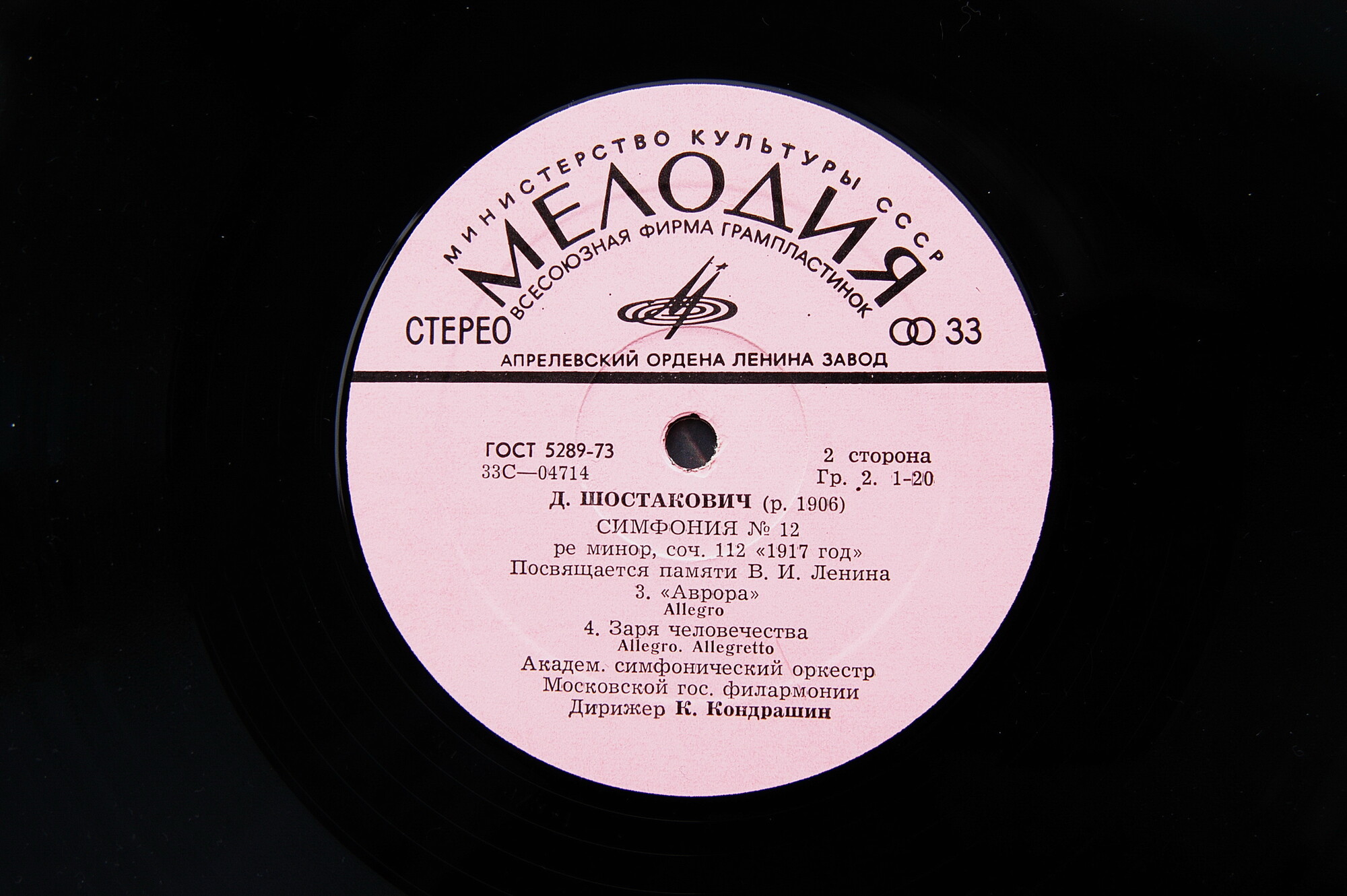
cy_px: 448
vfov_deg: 25.7
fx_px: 1963
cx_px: 674
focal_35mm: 52
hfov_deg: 37.9
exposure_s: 1/100
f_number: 5
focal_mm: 35
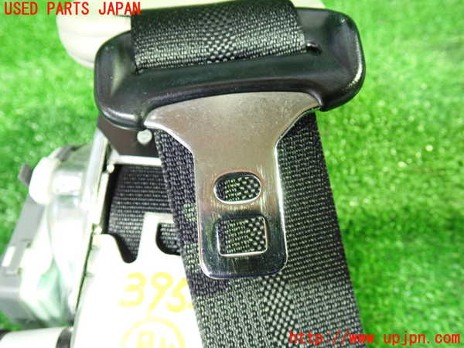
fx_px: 402
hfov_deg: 60.0
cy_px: 174
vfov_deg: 46.8
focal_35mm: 30
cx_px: 232
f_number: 2.3
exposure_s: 1/25
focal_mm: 5.4
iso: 800
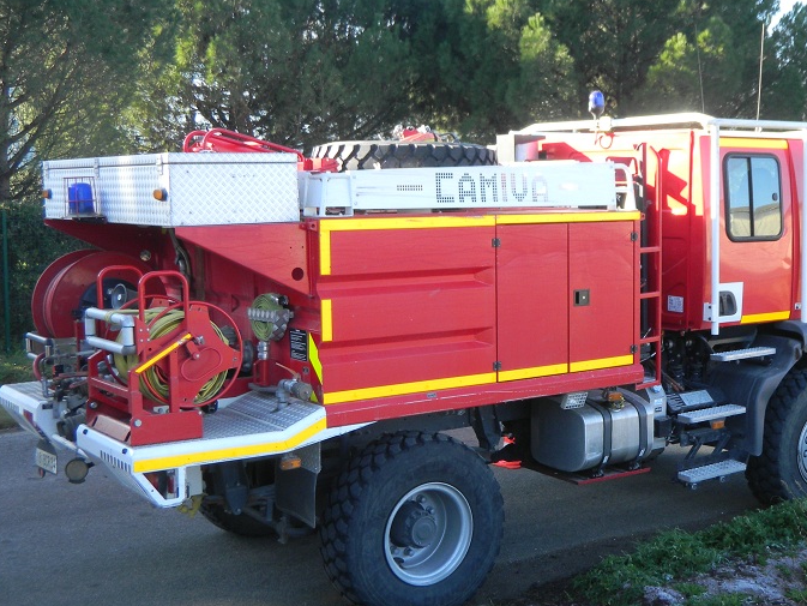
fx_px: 1143
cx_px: 525
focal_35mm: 49
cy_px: 293
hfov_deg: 38.5
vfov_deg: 29.7
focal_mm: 6
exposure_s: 1/76.8
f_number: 3.9
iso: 80
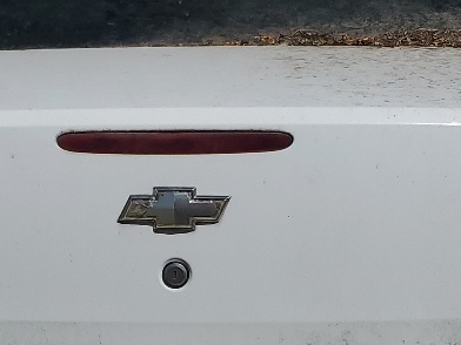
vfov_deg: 13.9
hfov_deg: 18.5
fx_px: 1412
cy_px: 261
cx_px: 187
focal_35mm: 106
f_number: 1.5
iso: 51
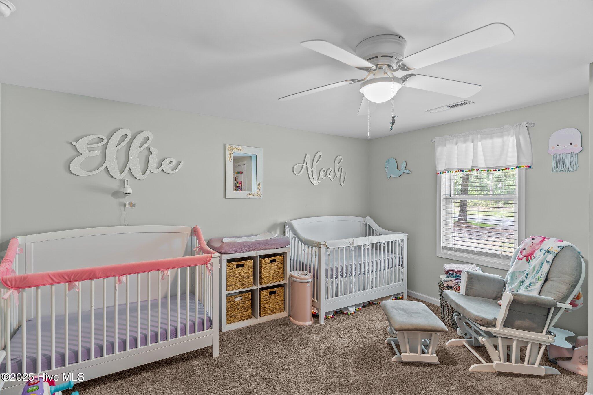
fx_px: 280
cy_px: 198
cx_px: 296
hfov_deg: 93.3
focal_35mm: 17
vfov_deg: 70.4
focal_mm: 17
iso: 250
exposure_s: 1.6
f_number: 5
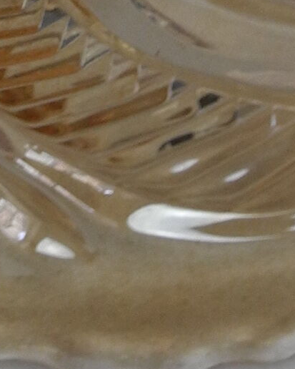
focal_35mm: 262
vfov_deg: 6.6
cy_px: -770
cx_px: -131
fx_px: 2859
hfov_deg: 5.9
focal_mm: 8.1
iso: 100
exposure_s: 1/207
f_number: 3.2
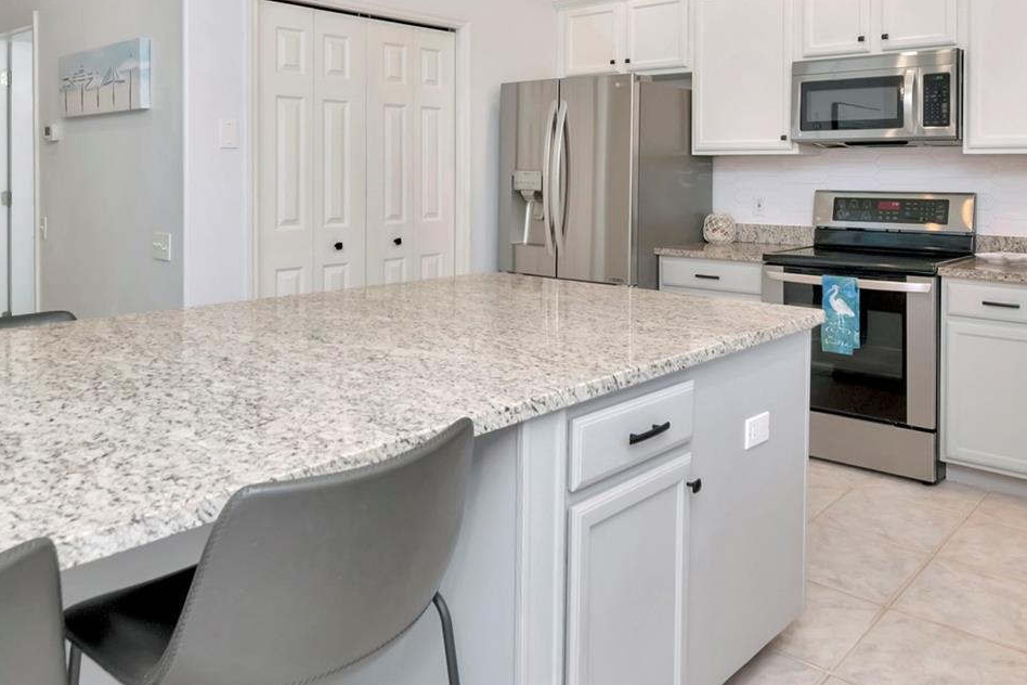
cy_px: 177
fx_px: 794
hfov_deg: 65.7
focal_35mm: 28
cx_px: 551
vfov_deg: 45.1
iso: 640
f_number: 7.1
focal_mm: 11
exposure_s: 1/40
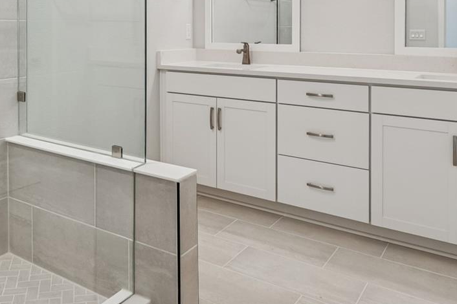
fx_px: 431
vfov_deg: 37.6
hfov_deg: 53.9
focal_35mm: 34
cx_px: 129
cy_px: 67
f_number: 7.1
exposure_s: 1/10
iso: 100
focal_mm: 10
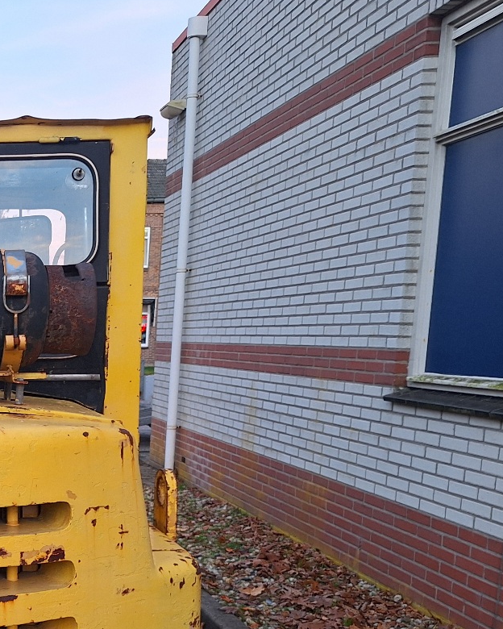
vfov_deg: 38.5
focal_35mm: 47
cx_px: -110
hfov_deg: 27.8
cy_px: 477
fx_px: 875
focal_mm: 5.54
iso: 64
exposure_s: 1/50
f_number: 1.8
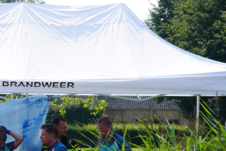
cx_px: -28
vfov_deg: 9.7
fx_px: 860
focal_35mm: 137
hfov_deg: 14.6
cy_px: 222
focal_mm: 45
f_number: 5
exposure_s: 1/400
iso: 100
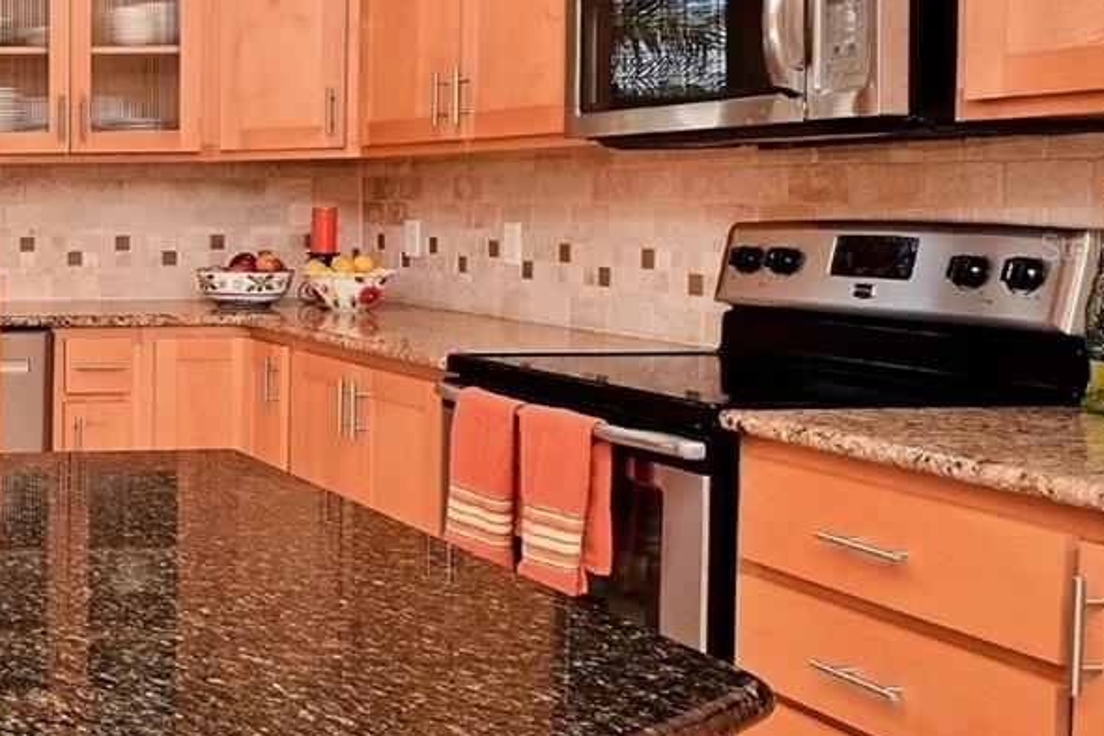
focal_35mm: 46
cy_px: 247
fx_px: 1411
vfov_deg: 29.1
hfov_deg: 33.1
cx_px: -288
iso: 500
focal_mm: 11.5
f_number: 6.3
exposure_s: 1/60
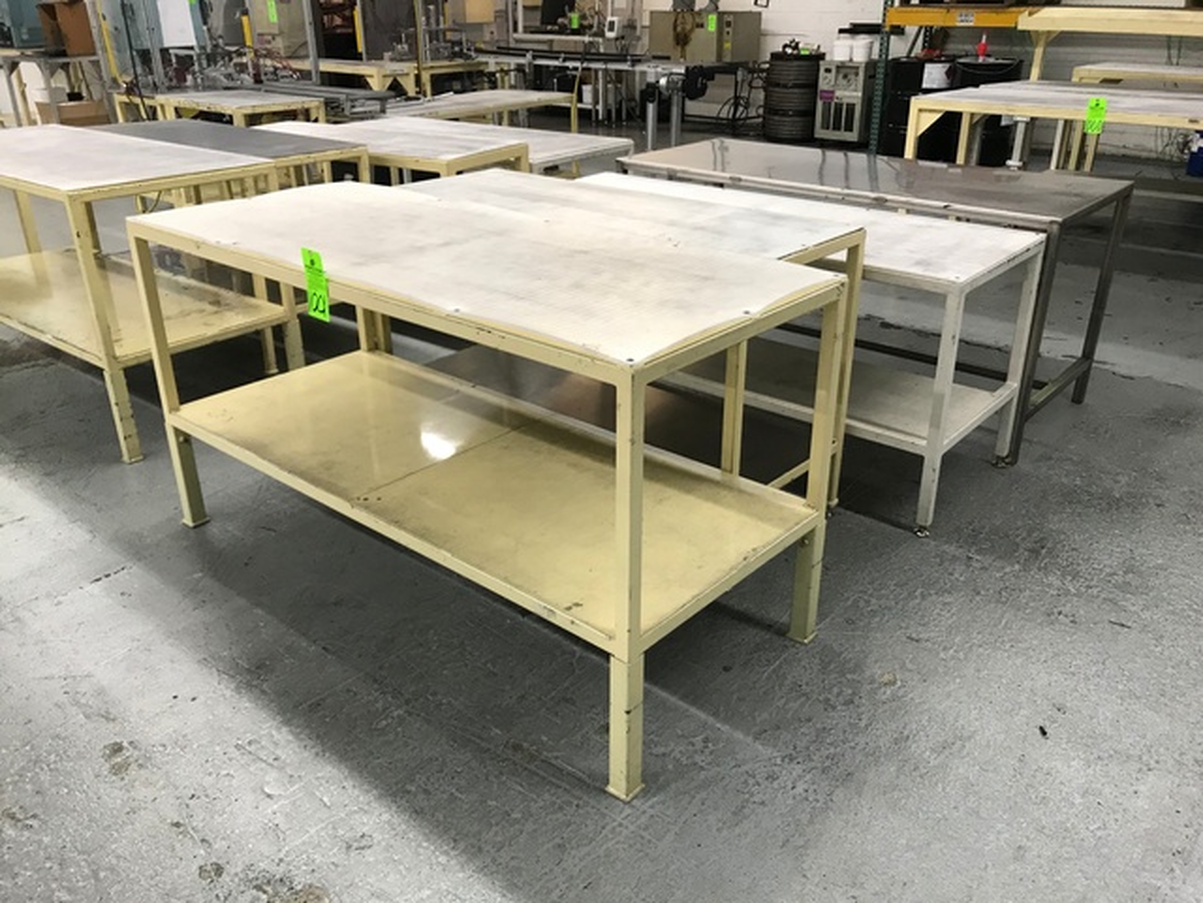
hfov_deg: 63.4
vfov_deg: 49.7
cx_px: 602
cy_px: 452
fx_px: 973
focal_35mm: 28
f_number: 1.8
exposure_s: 1/30
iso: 25
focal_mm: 3.99
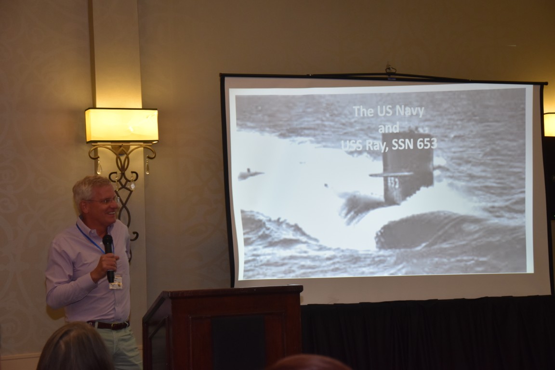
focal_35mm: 72
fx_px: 1110
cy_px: 185
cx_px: 278
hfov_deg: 28.1
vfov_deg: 18.9
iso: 800
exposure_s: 1/125
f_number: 5.6
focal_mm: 48
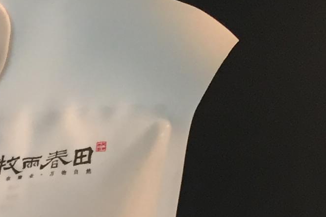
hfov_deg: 13.0
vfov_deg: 8.9
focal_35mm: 148
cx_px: -184
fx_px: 1340
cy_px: 395
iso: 100
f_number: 2.2
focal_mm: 4.15
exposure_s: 1/33
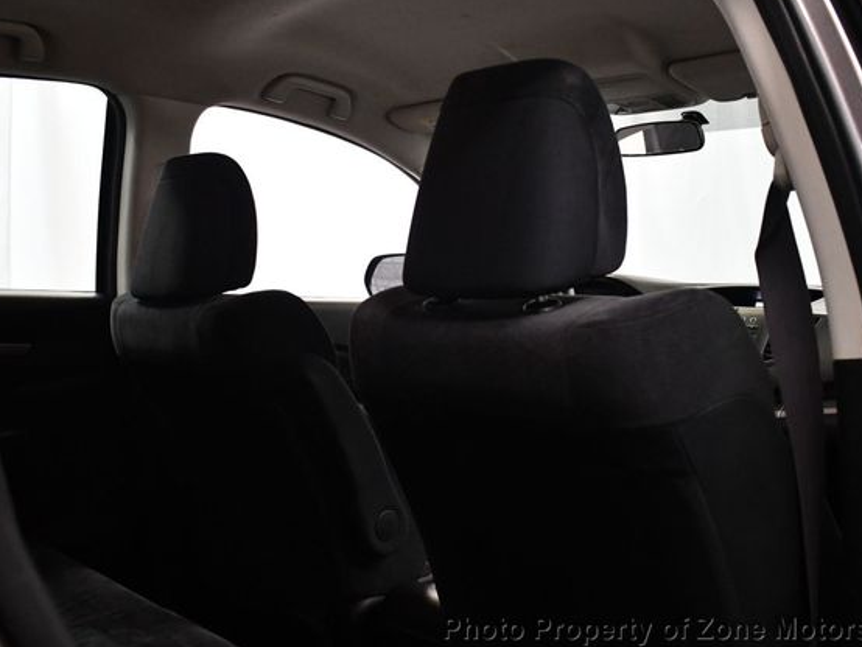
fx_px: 997
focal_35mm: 40
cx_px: 423
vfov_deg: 36.0
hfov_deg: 46.8
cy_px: 325
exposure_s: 1/125
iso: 2500
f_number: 3.5
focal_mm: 18
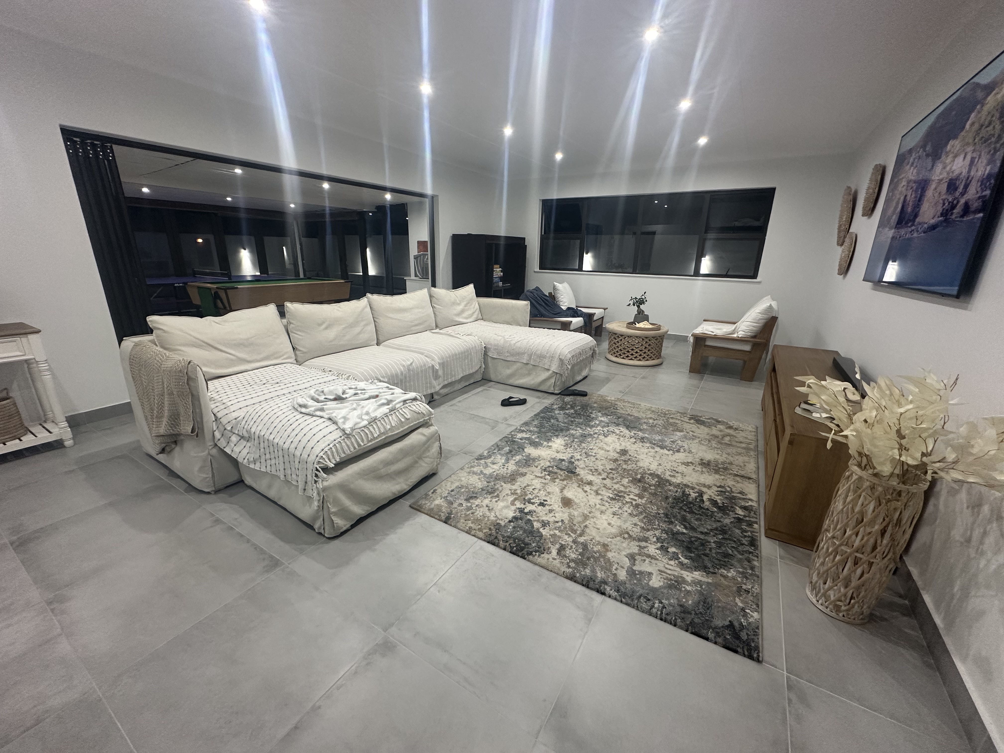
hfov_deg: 102.1
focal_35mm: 14
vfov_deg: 85.7
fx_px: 406
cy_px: 376
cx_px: 502
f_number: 2.2
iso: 200
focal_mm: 2.22
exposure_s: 1/50
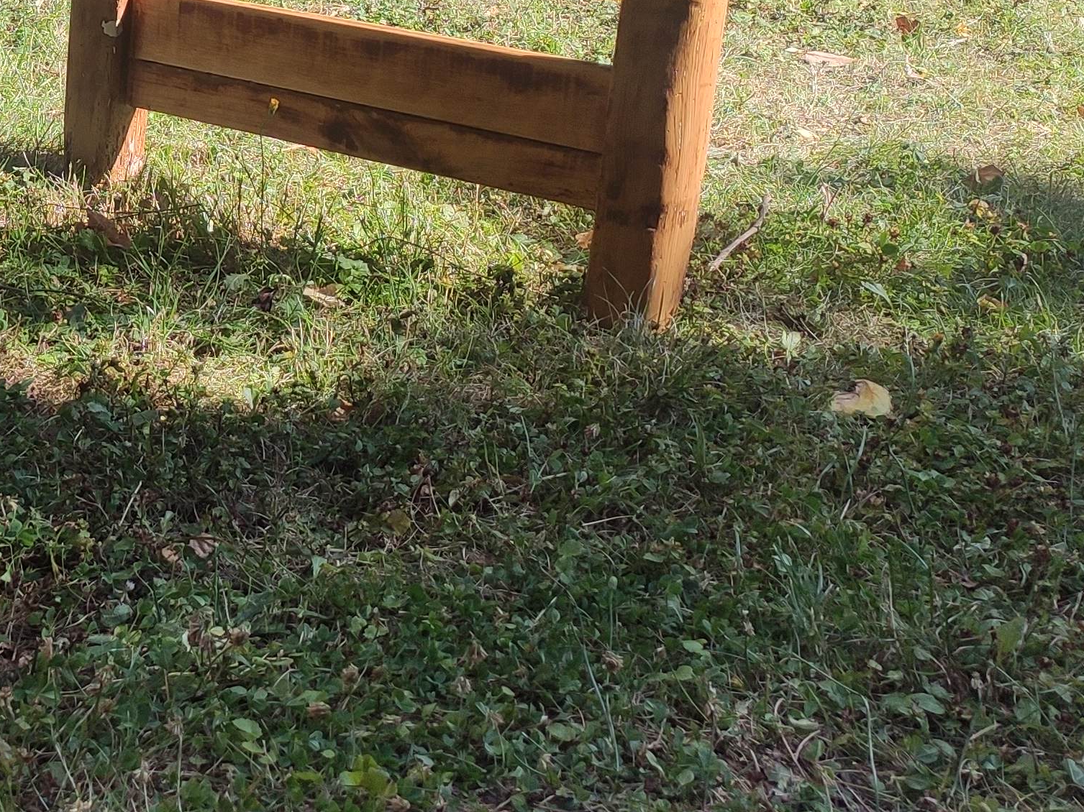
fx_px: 2161
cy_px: 143
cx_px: -100
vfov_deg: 21.0
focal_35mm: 69
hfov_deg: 26.1
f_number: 1.75
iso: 112
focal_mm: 4.77
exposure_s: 1/761
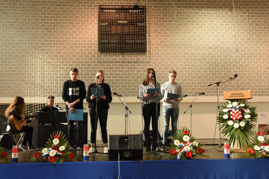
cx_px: 134
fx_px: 291
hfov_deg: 49.6
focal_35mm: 39
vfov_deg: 34.2
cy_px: 90
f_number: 6.3
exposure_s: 1/160
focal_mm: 26
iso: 1600
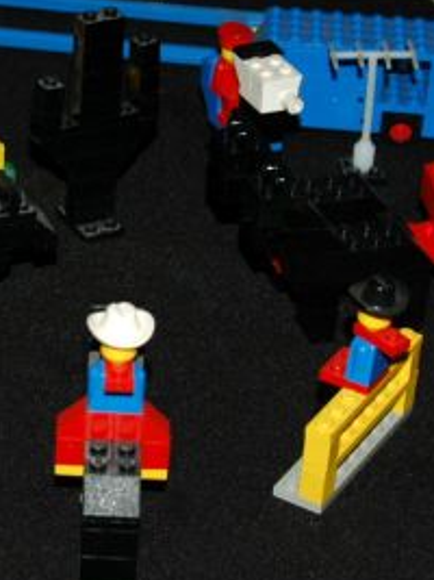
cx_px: -74
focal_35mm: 121
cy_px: 251
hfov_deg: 12.0
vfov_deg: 16.3
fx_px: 2024
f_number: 5.6
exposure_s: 1/125
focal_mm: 28
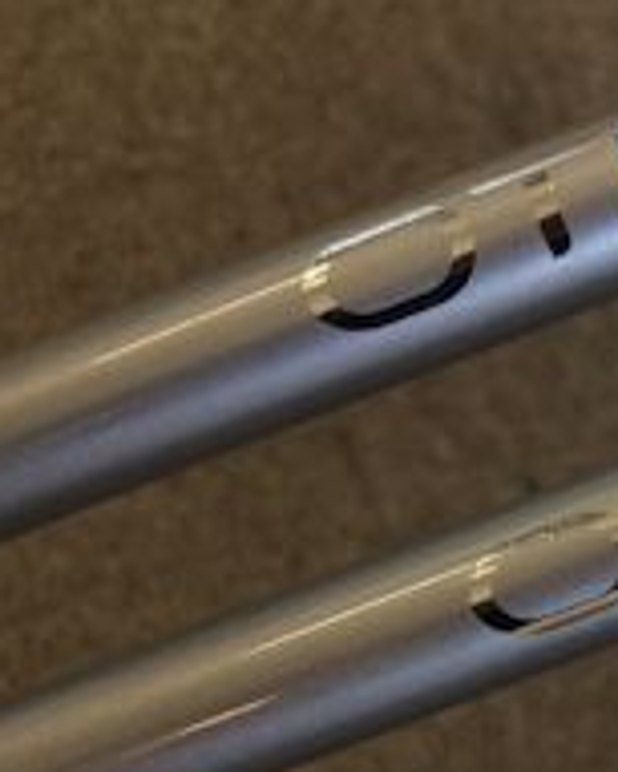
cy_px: 685
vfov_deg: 25.0
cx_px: 969
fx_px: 1691
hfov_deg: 18.1
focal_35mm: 74
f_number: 2.2
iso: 40
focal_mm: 4.15
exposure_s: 1/33
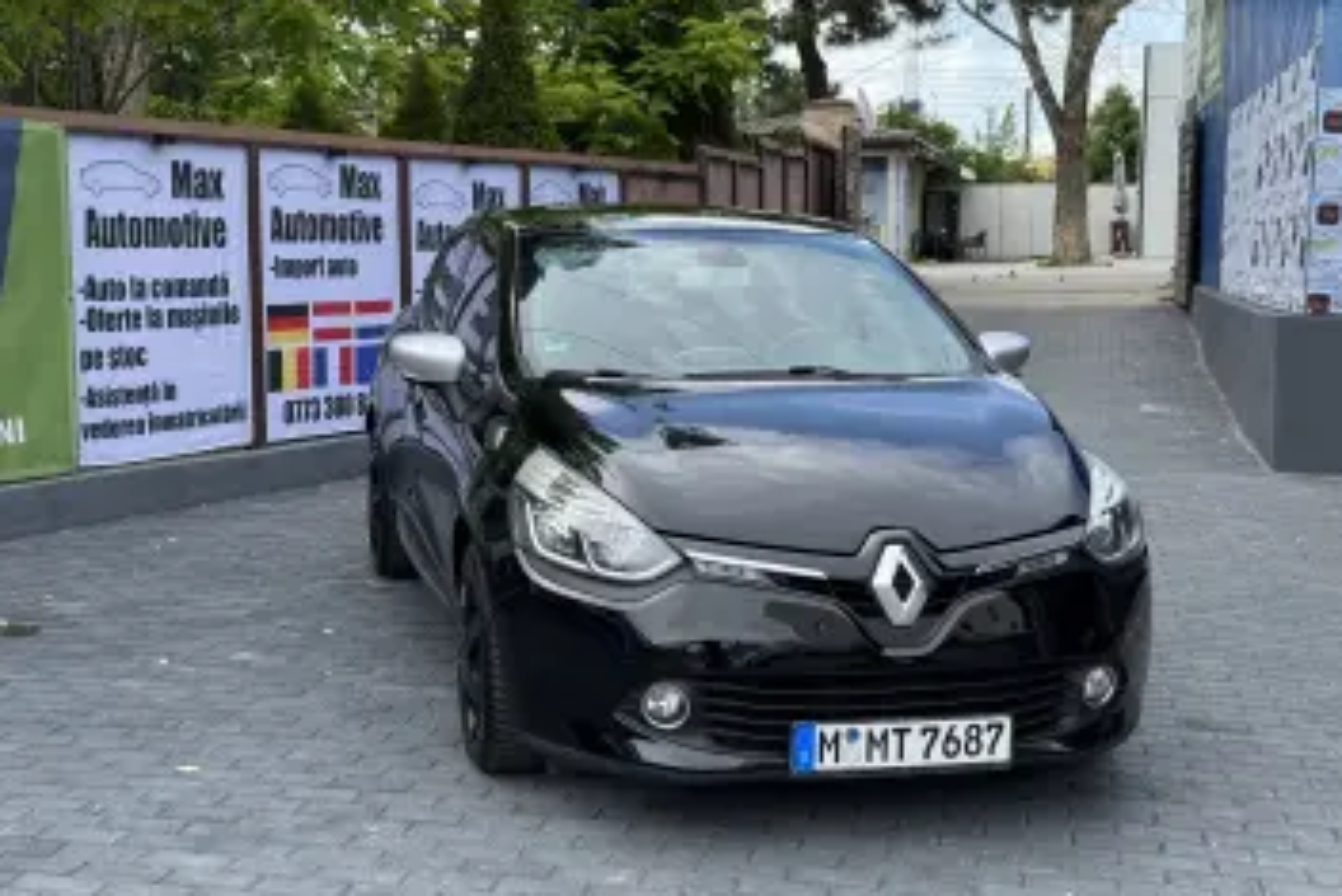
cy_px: 465
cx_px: 682
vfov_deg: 26.5
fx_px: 1902
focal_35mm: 51
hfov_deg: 38.9
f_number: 1.78
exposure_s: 1/1114
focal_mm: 6.76
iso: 64
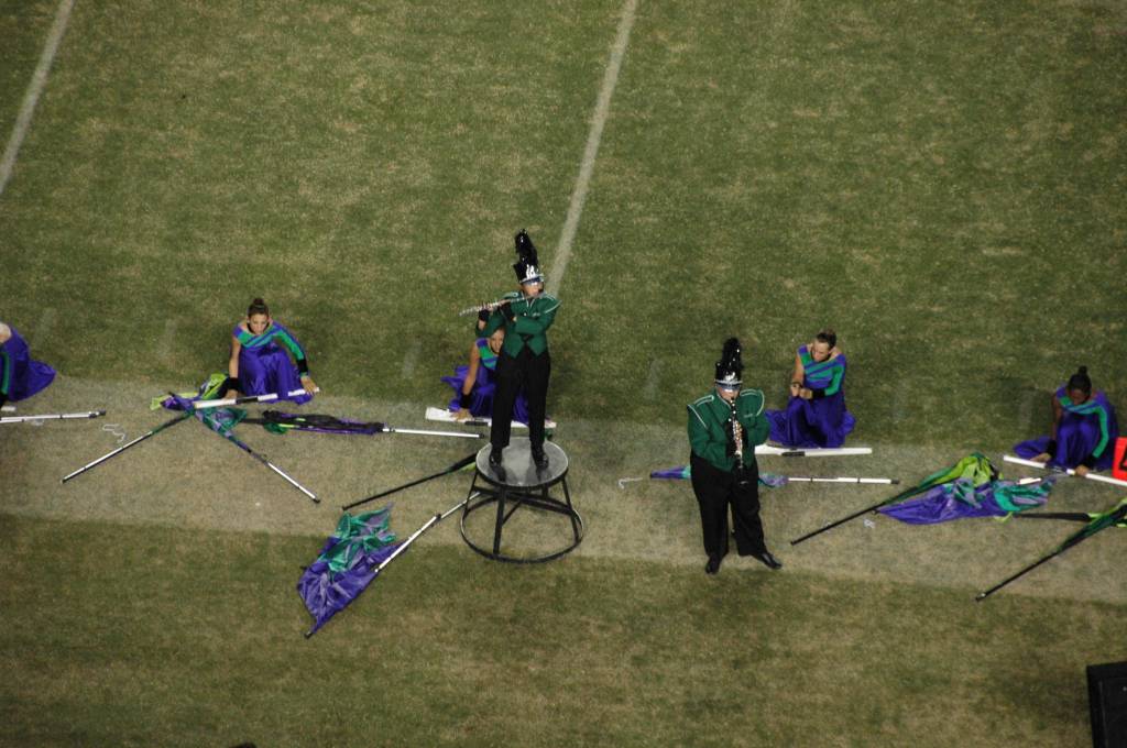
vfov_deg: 4.6
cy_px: 374
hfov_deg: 6.9
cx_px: 564
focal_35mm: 300
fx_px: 9380
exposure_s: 1/60
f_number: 5.6
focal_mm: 200
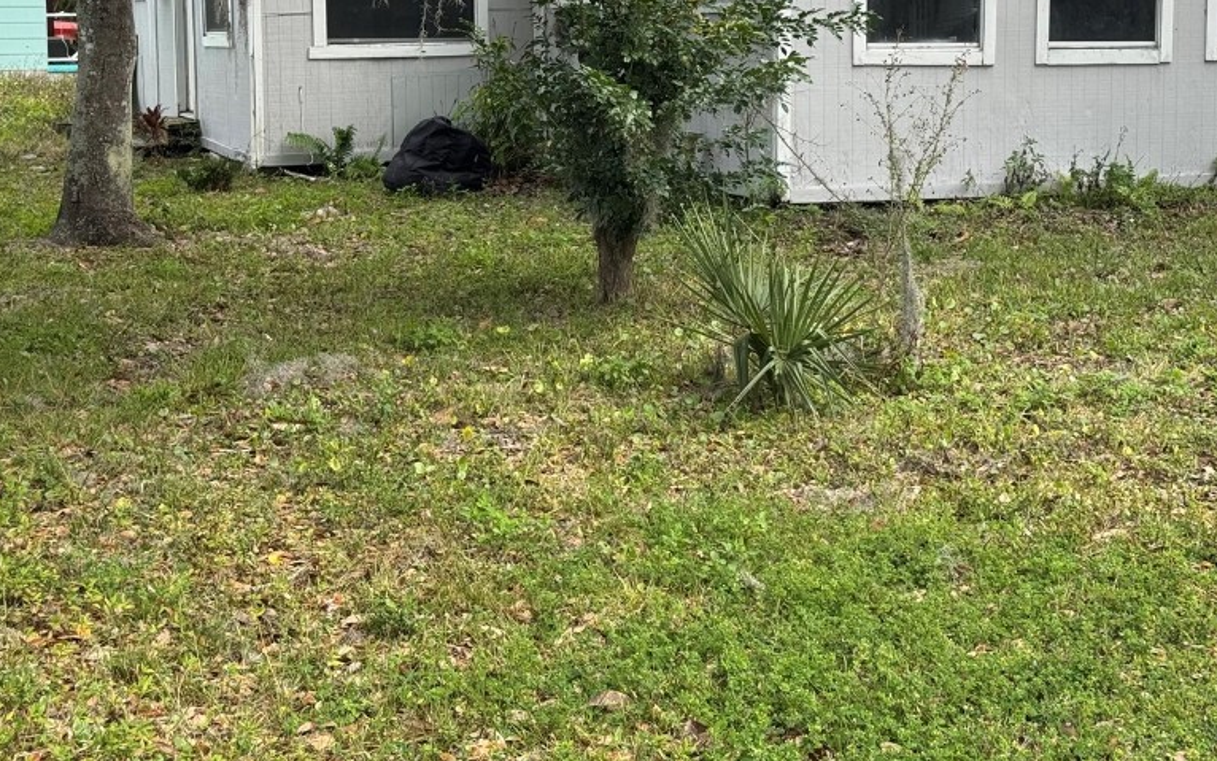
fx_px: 2256
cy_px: 202
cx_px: 656
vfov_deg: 19.0
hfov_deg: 30.2
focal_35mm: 68
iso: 64
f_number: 1.78
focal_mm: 6.76
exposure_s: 1/812
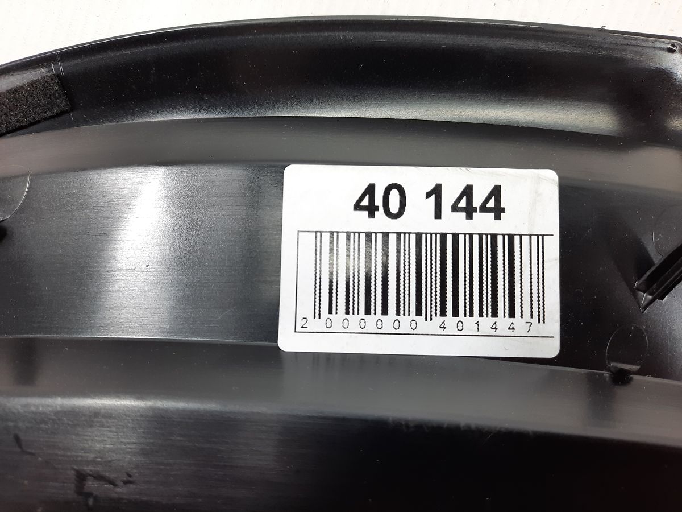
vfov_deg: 54.9
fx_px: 493
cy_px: 256
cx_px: 341
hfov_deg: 69.4
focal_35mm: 25
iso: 50
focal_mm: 4.6
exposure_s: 1/50
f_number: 2
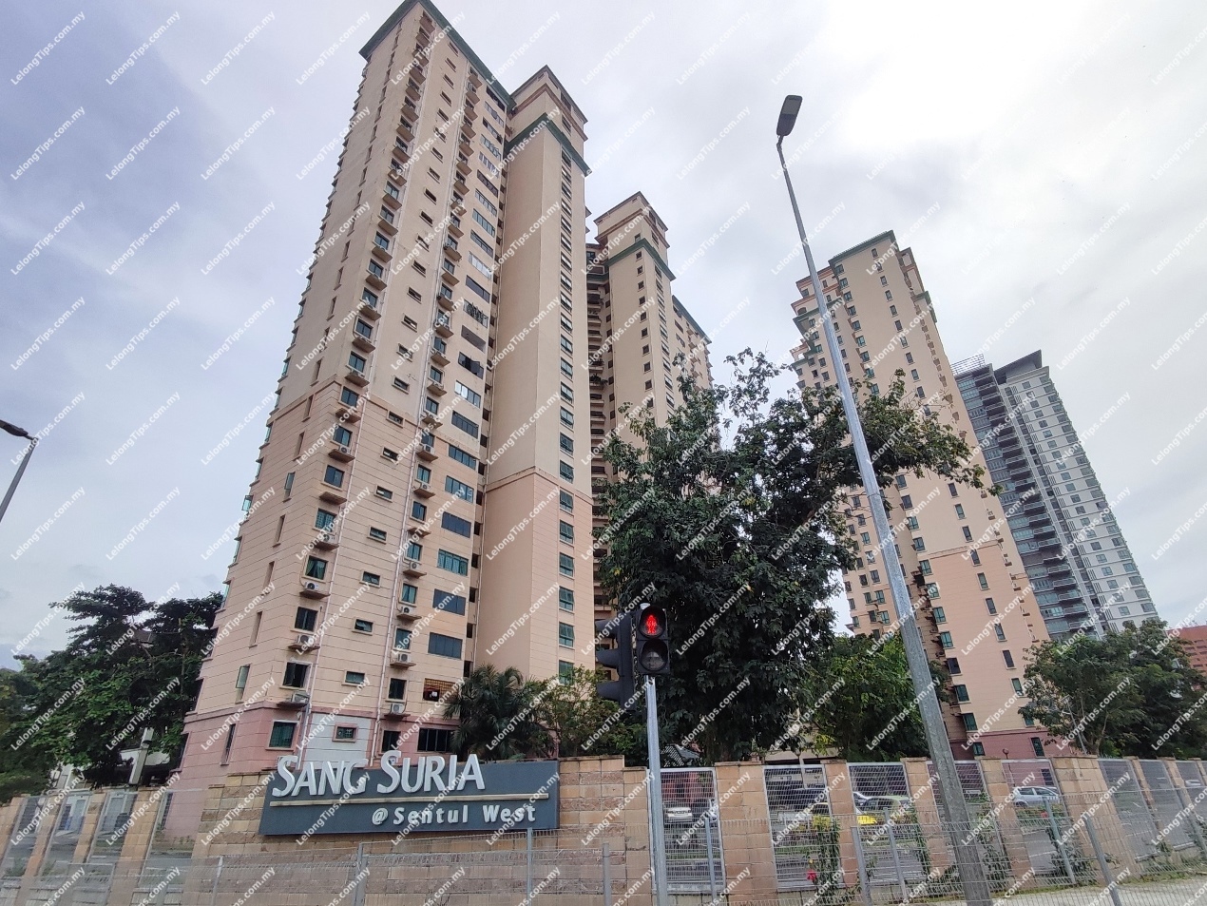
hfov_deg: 94.5
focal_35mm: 16
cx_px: 604
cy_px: 453
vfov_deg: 78.1
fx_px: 558
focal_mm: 1.65
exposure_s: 1/3021
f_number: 2.2
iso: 50
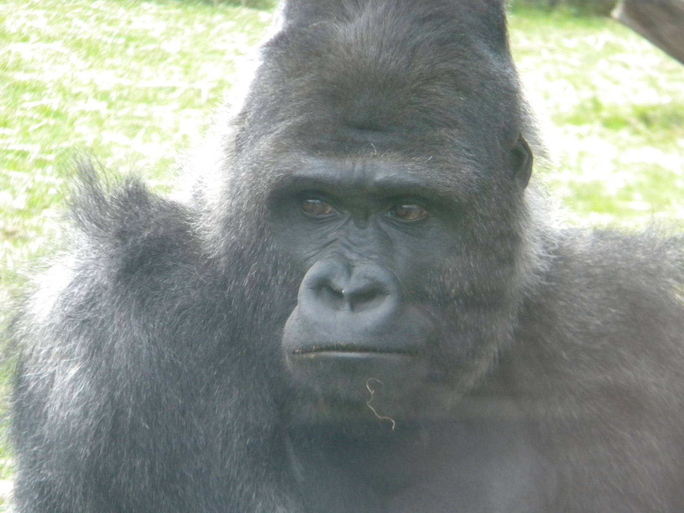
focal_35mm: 278
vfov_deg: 5.3
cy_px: 256
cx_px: 342
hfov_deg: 7.1
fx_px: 5493
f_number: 5.4
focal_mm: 50.4
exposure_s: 1/224
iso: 400
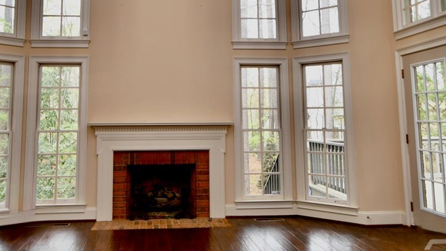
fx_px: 307
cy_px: 69
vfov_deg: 43.3
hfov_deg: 67.8
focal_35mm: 26
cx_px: 117
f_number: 4
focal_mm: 10
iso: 200
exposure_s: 1/60
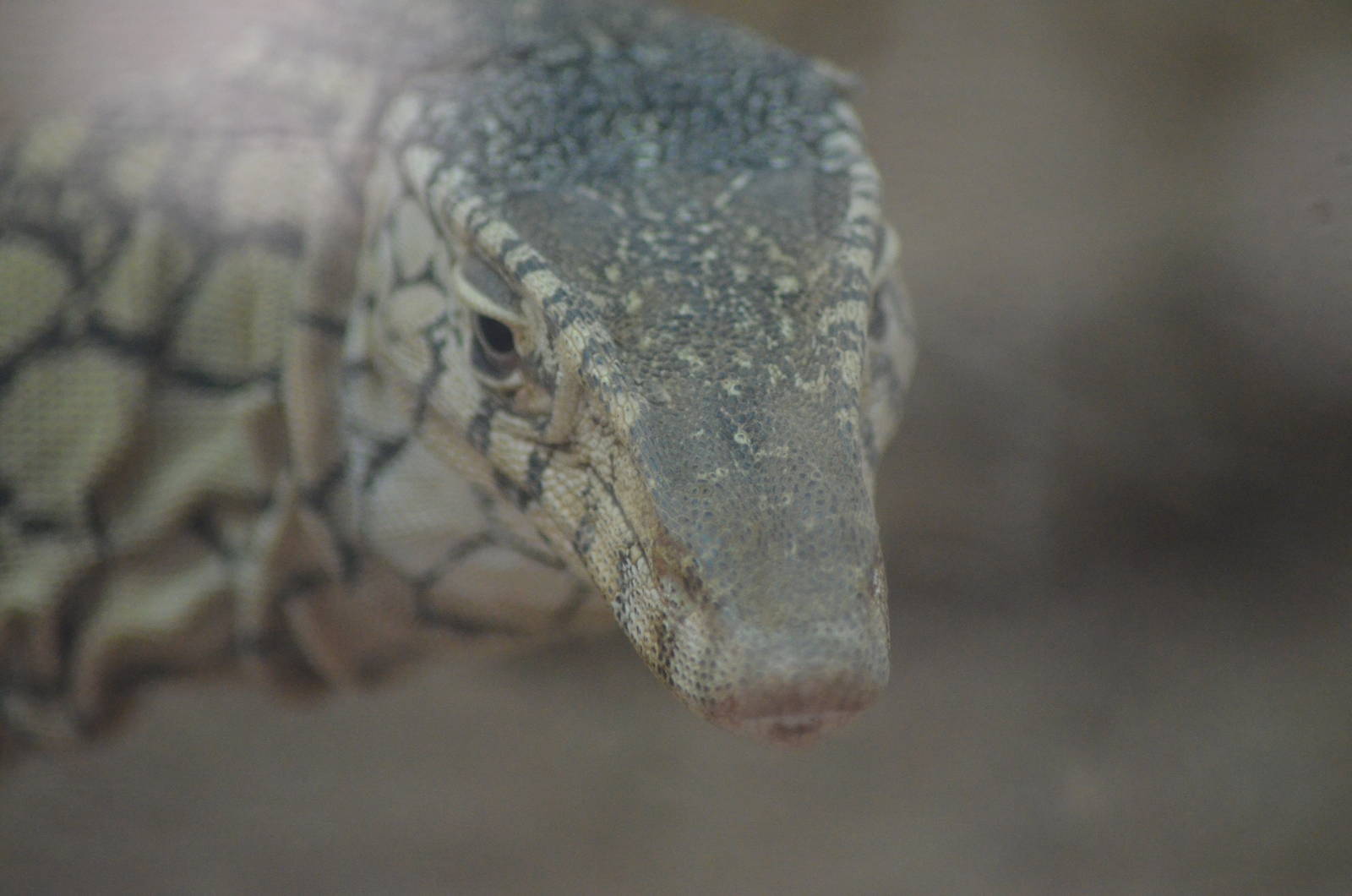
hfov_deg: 5.7
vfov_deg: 3.8
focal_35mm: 360
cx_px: 676
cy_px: 448
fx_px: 13493
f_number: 5
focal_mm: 240
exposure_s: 1/250
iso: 3200
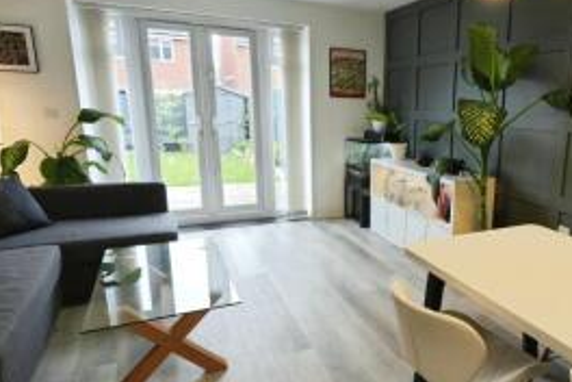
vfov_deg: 47.9
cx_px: 407
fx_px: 429
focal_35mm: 27
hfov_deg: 64.5
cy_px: 207
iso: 400
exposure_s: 1/160
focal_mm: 10
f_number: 4
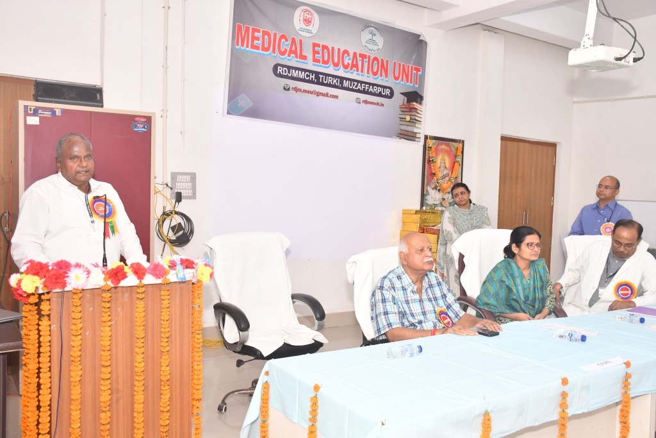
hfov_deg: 57.2
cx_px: 328
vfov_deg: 40.0
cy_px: 219
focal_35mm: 33
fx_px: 601
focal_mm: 22
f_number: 5.6
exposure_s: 1/125
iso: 1600
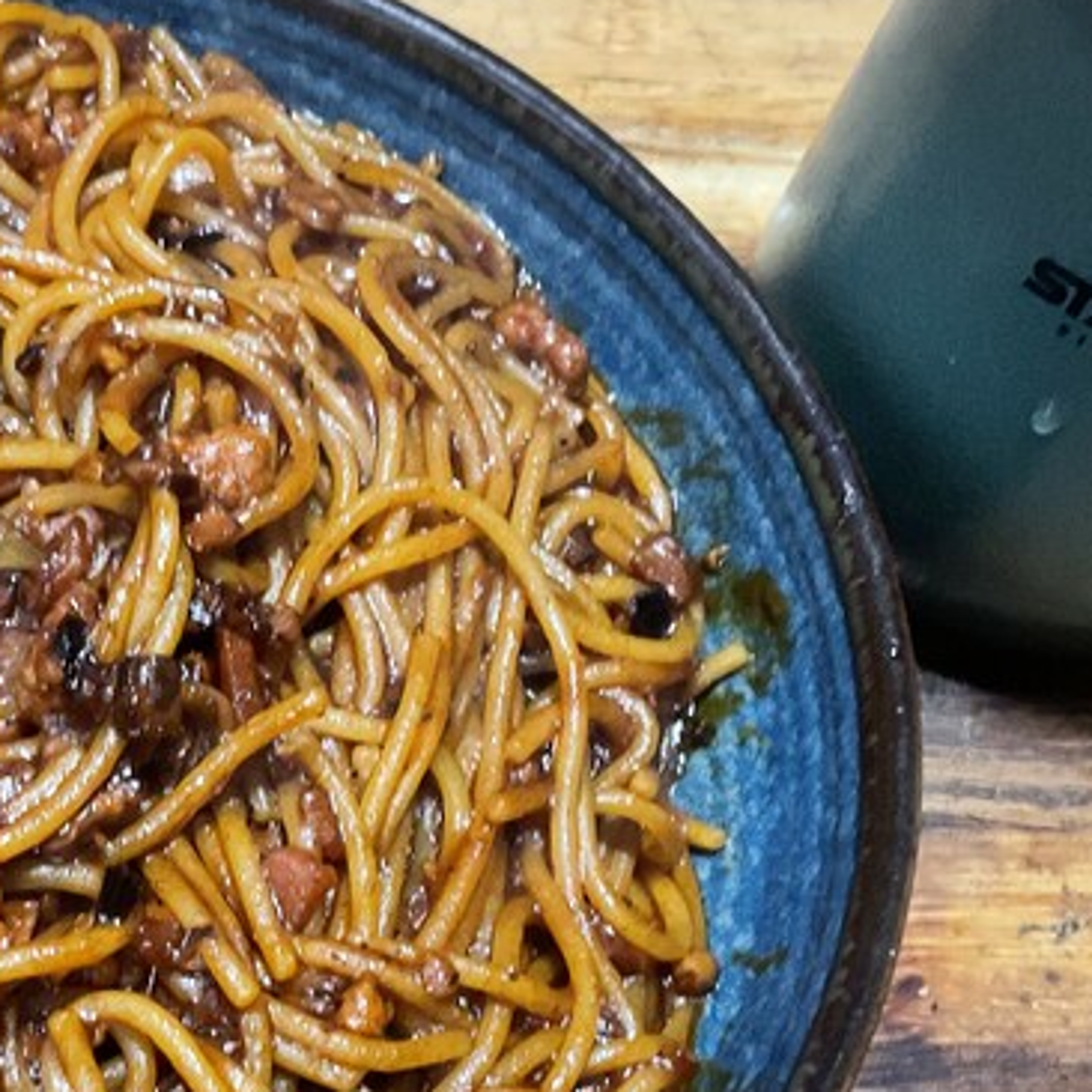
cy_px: 655
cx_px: 212
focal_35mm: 63
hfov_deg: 26.8
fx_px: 2248
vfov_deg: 27.2
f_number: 1.8
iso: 400
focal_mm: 3
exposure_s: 1/30
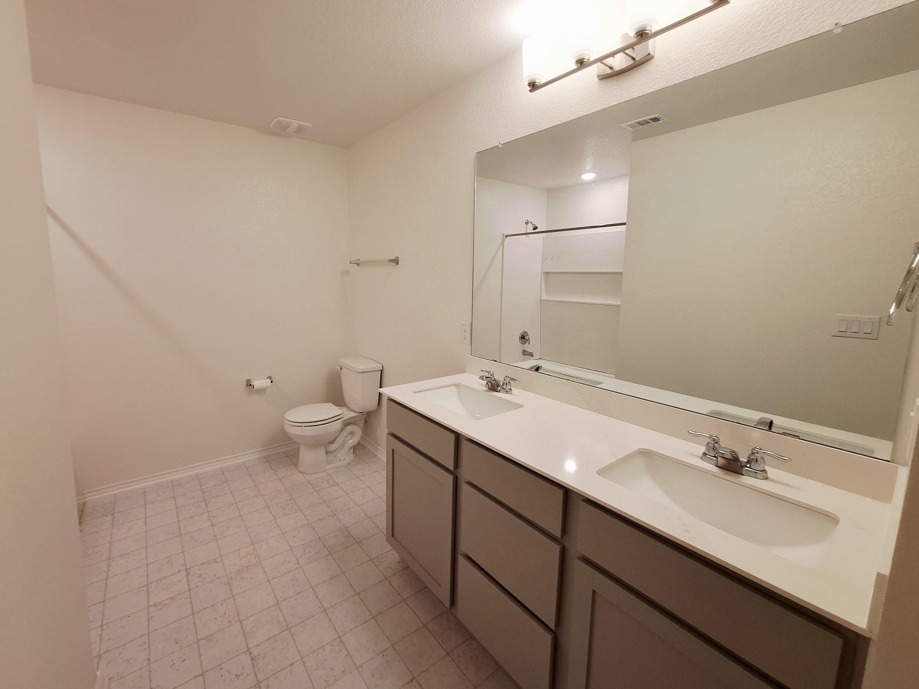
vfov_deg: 85.6
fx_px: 372
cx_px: 437
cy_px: 322
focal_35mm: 14
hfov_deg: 102.0
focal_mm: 1.74
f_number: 2.2
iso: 50
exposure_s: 1/60
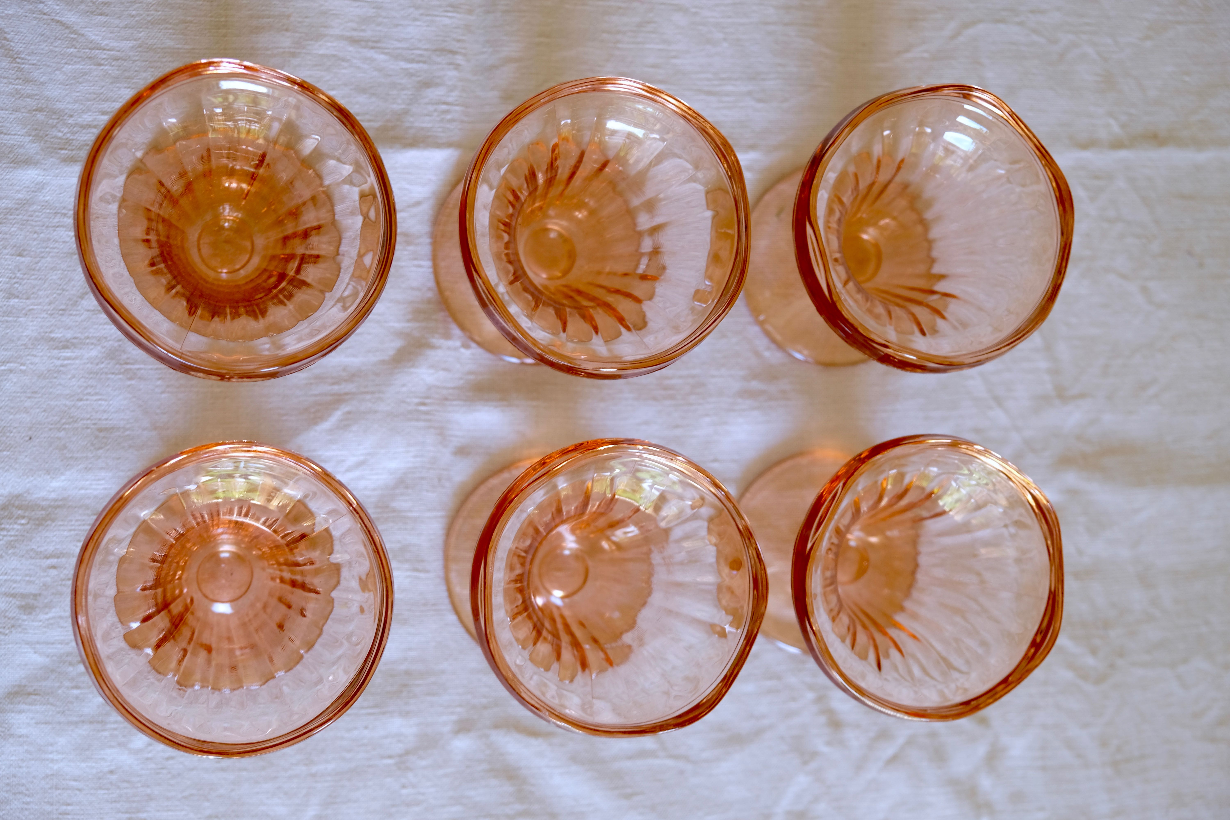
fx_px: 1674
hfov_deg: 40.3
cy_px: 410
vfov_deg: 27.5
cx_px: 615
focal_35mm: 49
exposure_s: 1/60
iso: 250
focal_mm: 32.9
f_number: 3.6
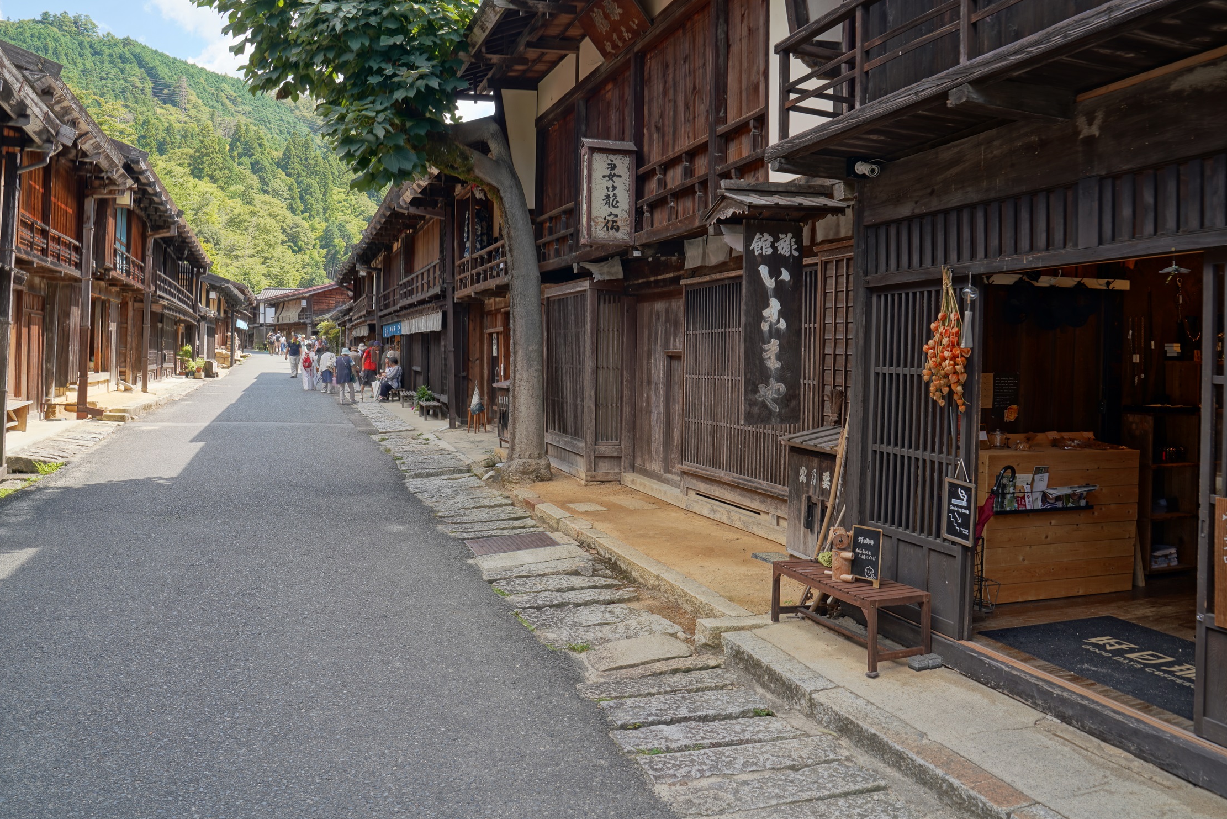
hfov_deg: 67.4
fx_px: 920
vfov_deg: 47.9
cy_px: 362
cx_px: 630
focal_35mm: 27
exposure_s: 1/15
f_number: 8
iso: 100
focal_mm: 24
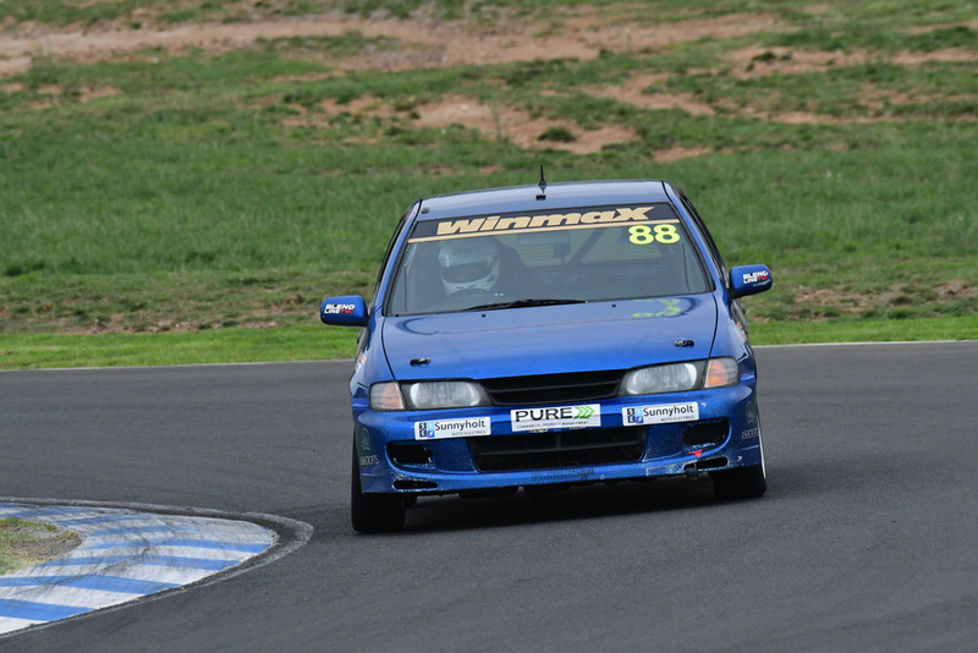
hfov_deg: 3.1
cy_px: 326
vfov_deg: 2.0
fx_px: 18343
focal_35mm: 675
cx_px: 489
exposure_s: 1/640
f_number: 10
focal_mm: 450
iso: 2500
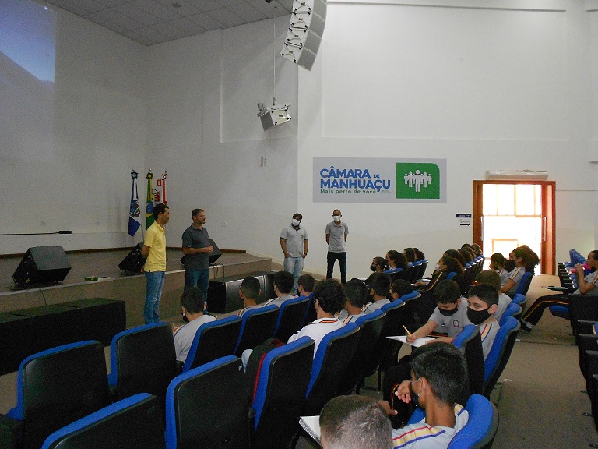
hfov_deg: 61.7
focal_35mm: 29
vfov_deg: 48.2
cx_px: 299
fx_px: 501
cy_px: 224
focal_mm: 5.1
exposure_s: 1/25
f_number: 3.4
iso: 500
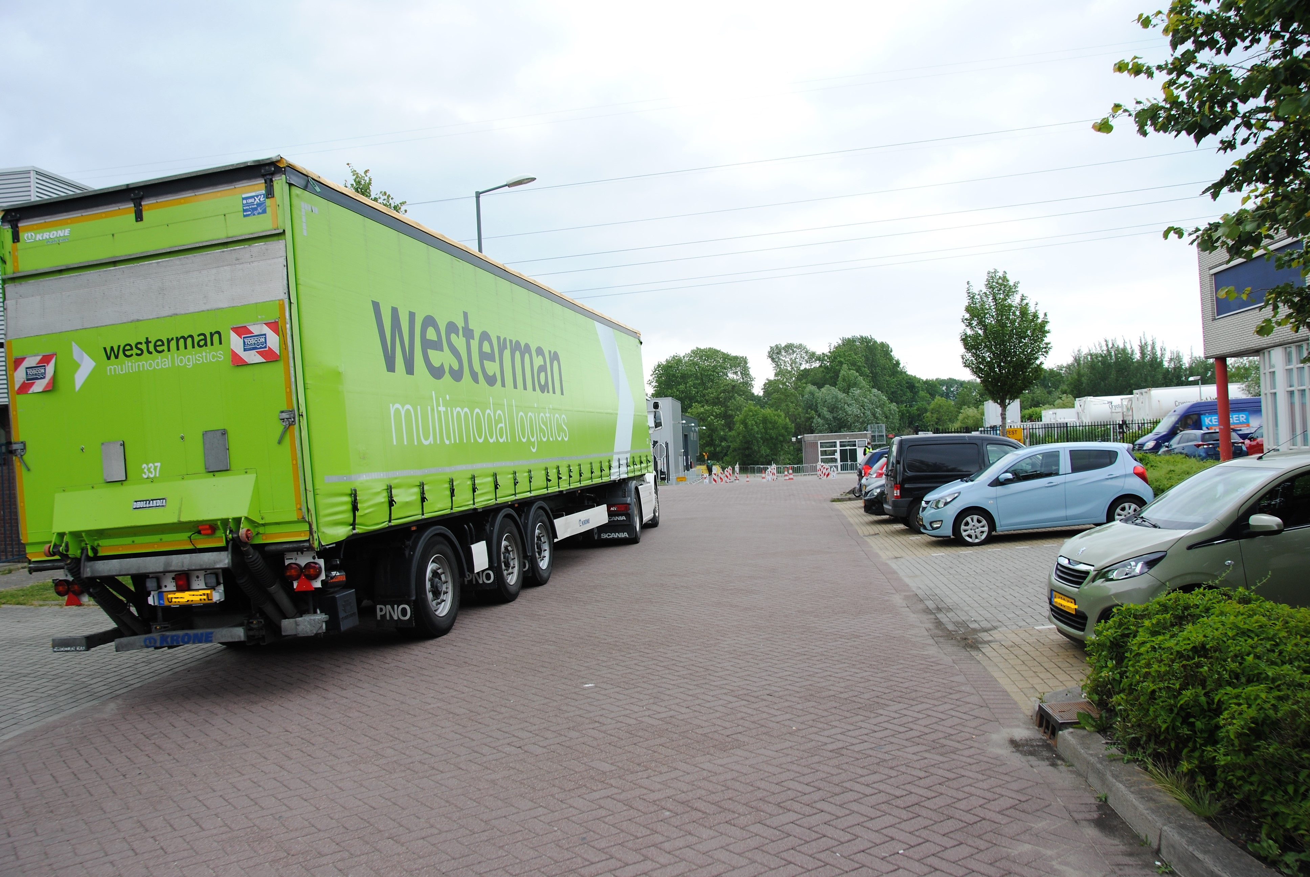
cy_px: 438
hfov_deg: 67.3
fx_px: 984
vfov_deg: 48.0
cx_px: 655
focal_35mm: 27
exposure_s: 1/160
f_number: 6.3
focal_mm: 18
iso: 100
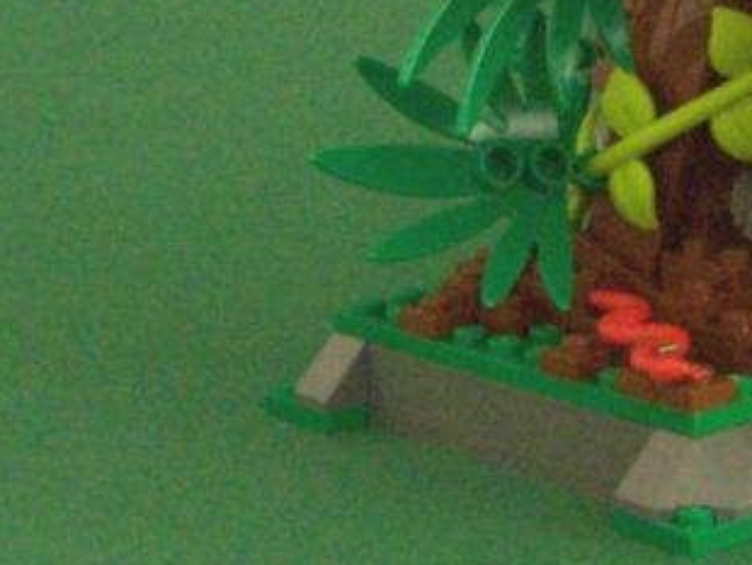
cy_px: -298
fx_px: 2870
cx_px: 691
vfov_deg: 10.8
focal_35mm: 132
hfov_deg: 14.8
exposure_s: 1.5
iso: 400
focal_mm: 6.7
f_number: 3.2
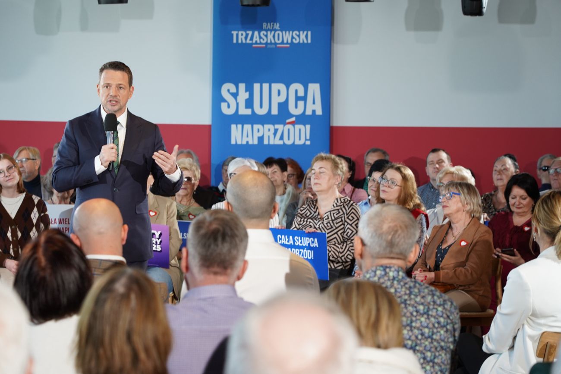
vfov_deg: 13.0
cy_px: 187
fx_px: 1636
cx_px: 280
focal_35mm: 105
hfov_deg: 19.5
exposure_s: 1/100
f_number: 5.6
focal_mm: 105
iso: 1000
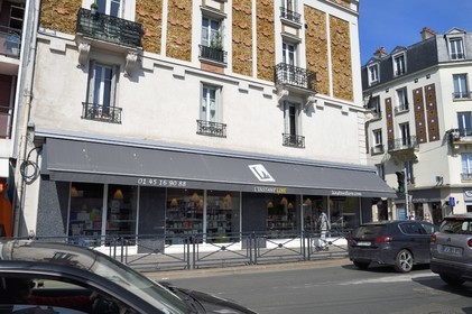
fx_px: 380
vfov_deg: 44.9
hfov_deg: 63.7
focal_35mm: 29
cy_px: 157
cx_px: 236
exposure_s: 1/250
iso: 200
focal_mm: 29
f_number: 18
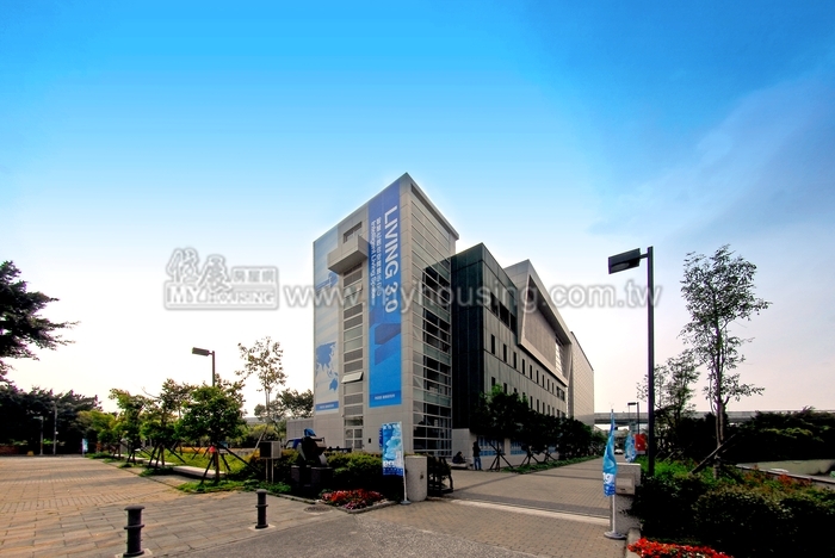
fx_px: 348
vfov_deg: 77.4
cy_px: 279
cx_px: 418
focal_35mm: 15
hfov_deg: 100.3
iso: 200
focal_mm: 10
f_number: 18
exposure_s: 1/125
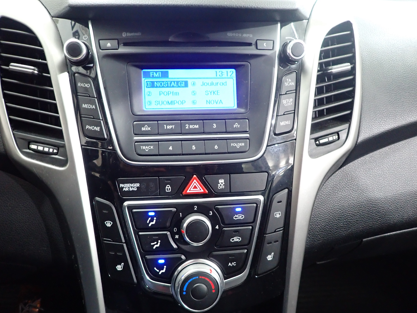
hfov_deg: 65.3
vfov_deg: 51.3
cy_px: 166
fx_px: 325
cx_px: 205
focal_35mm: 27
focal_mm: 4.5
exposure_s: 1/30
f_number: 2
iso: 640
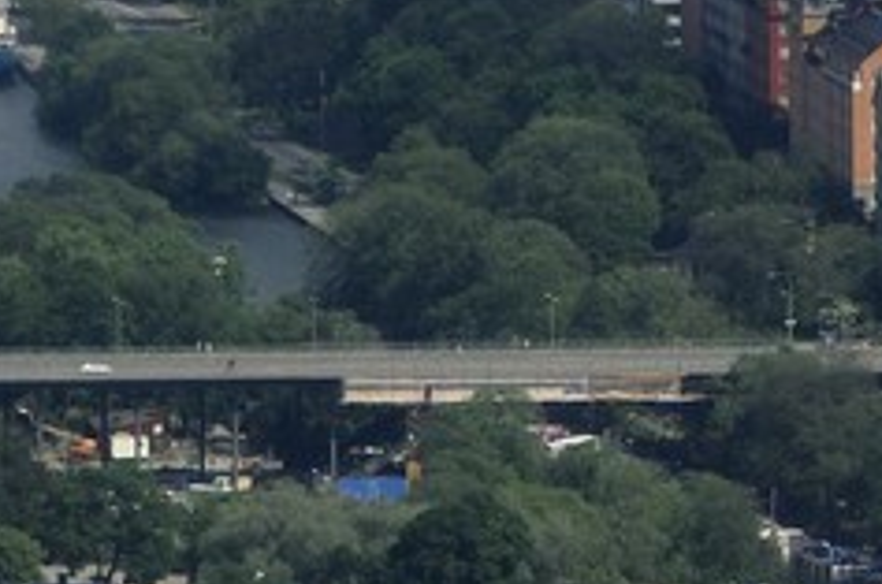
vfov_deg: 1.3
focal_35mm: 1035
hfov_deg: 2.0
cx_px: 2531
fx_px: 25306
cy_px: 45
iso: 100
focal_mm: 102
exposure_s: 1/1500
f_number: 4
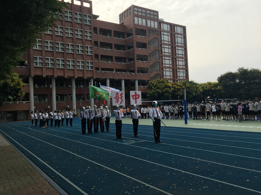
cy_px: 98
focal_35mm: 29
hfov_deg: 61.7
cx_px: 130
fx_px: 219
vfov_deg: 48.2
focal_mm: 4.15
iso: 25
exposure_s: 1/699
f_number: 2.2
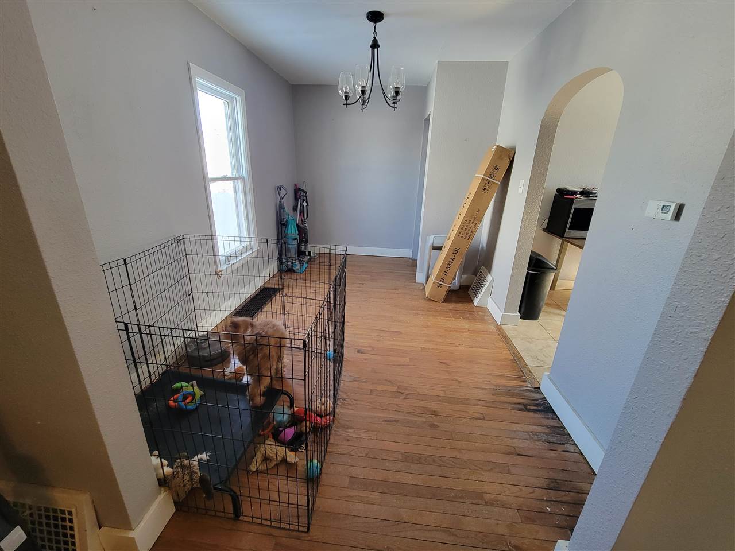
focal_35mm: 13
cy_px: 276
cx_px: 368
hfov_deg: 106.2
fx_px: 276
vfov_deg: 89.9
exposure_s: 1/60
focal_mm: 2.2
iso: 250
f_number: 2.2
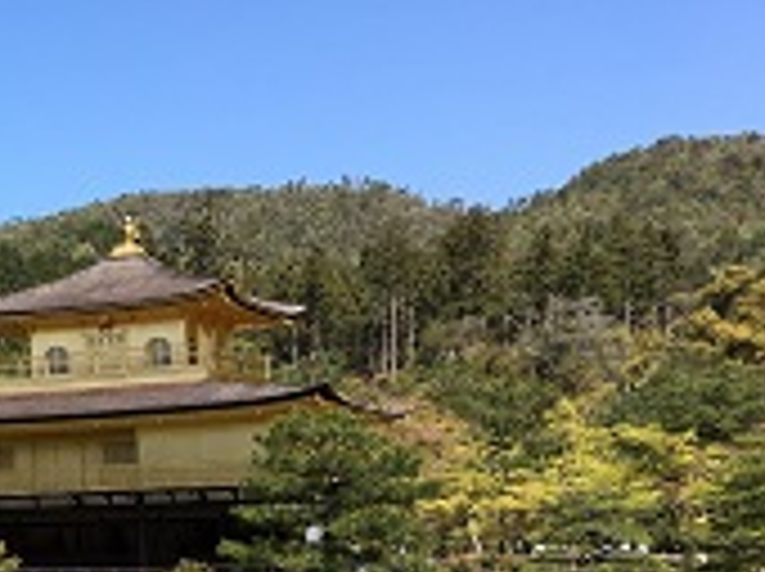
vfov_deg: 17.7
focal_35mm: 82
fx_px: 1810
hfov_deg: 21.1
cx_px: -297
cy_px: 509
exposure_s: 1/1083
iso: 25
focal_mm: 4.15
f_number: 2.2
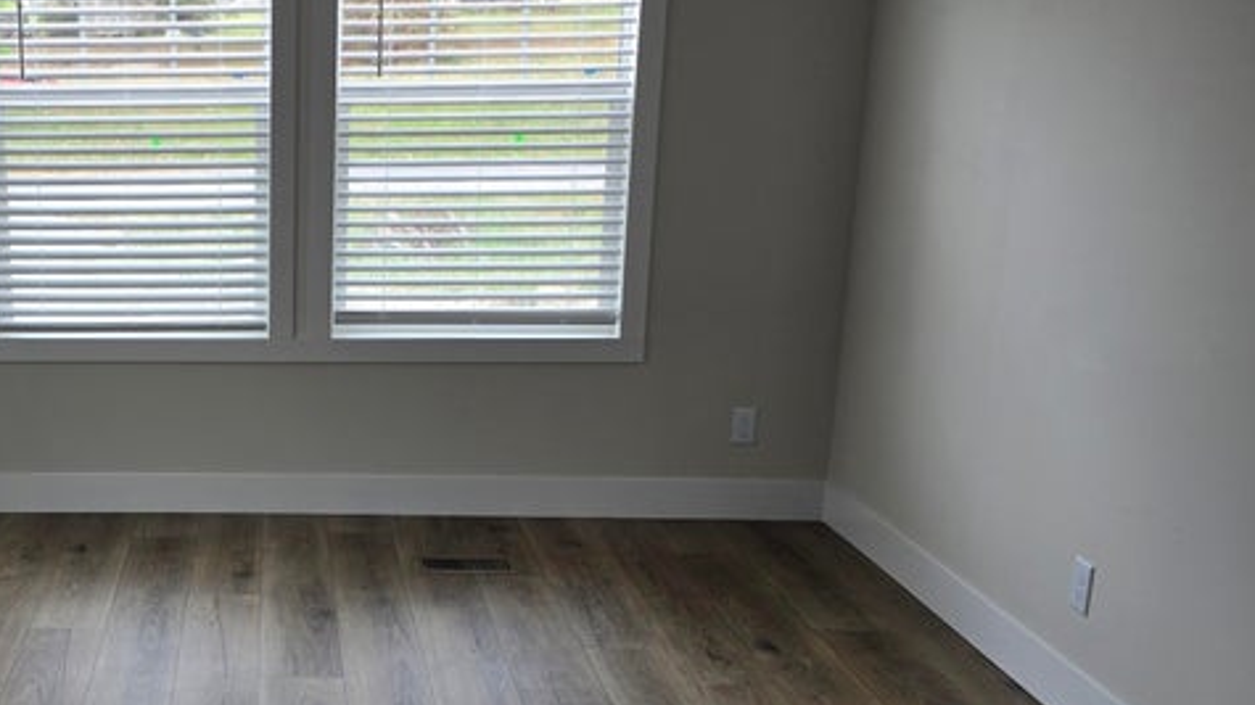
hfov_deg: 42.3
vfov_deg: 26.5
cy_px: 417
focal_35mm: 45
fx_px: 1497
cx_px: 165
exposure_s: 1/120
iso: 40
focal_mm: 6.3
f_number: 1.7
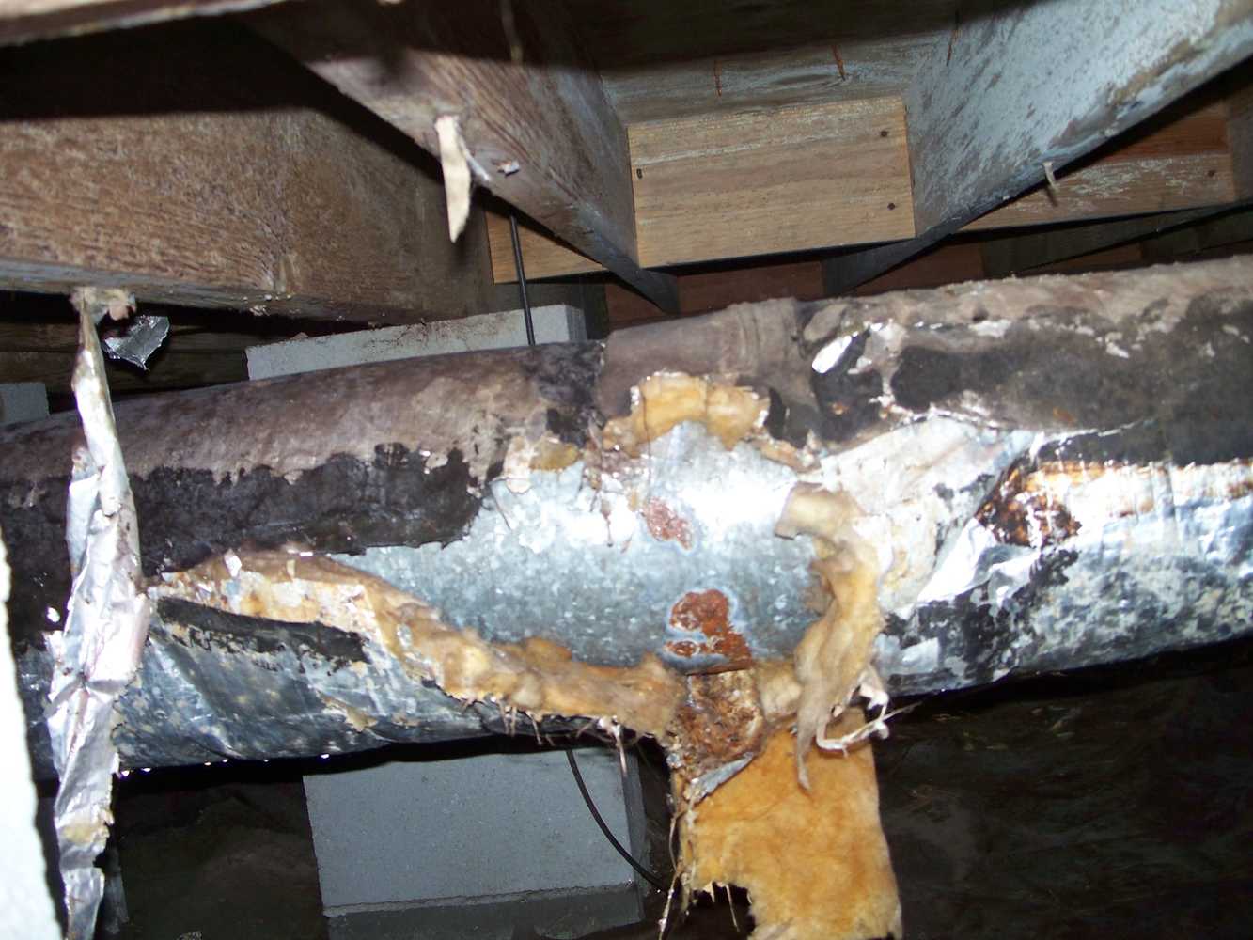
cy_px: 470
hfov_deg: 50.1
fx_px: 1339
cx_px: 626
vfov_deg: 38.7
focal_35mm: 37
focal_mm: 7.8
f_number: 2.8
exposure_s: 1/60
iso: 200
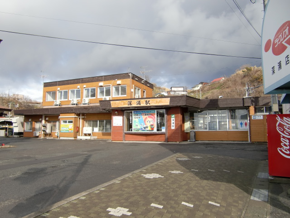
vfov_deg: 49.7
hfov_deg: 63.4
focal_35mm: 28
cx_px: 145
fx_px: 235
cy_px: 109
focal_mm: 4.9
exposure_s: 1/1000
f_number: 2.6
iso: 64
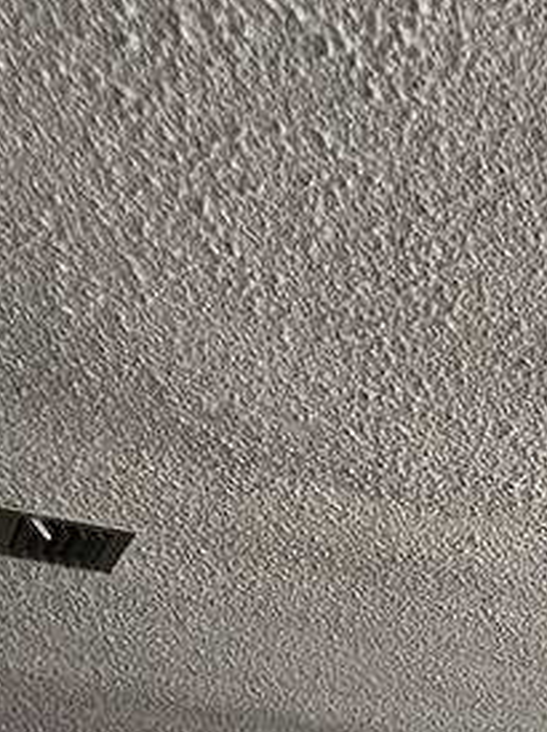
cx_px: 712
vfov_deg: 20.0
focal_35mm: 57
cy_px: 1416
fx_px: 1203
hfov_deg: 22.8
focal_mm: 2.2
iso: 125
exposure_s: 1/60
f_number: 2.2
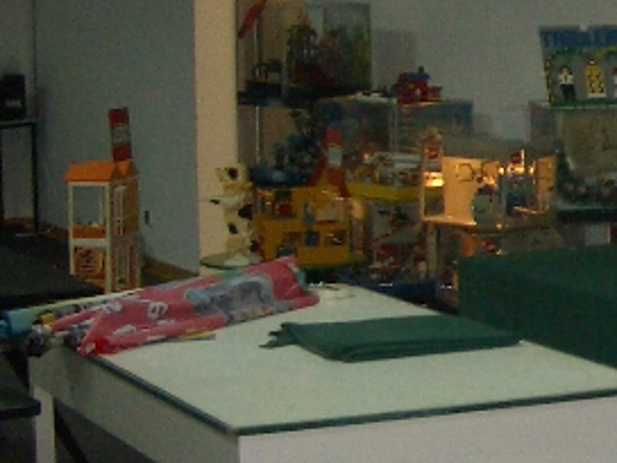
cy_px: 120
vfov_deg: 11.2
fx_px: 2353
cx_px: 973
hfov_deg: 13.9
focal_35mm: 132
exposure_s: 1/60
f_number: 2.6
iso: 100
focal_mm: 5.8
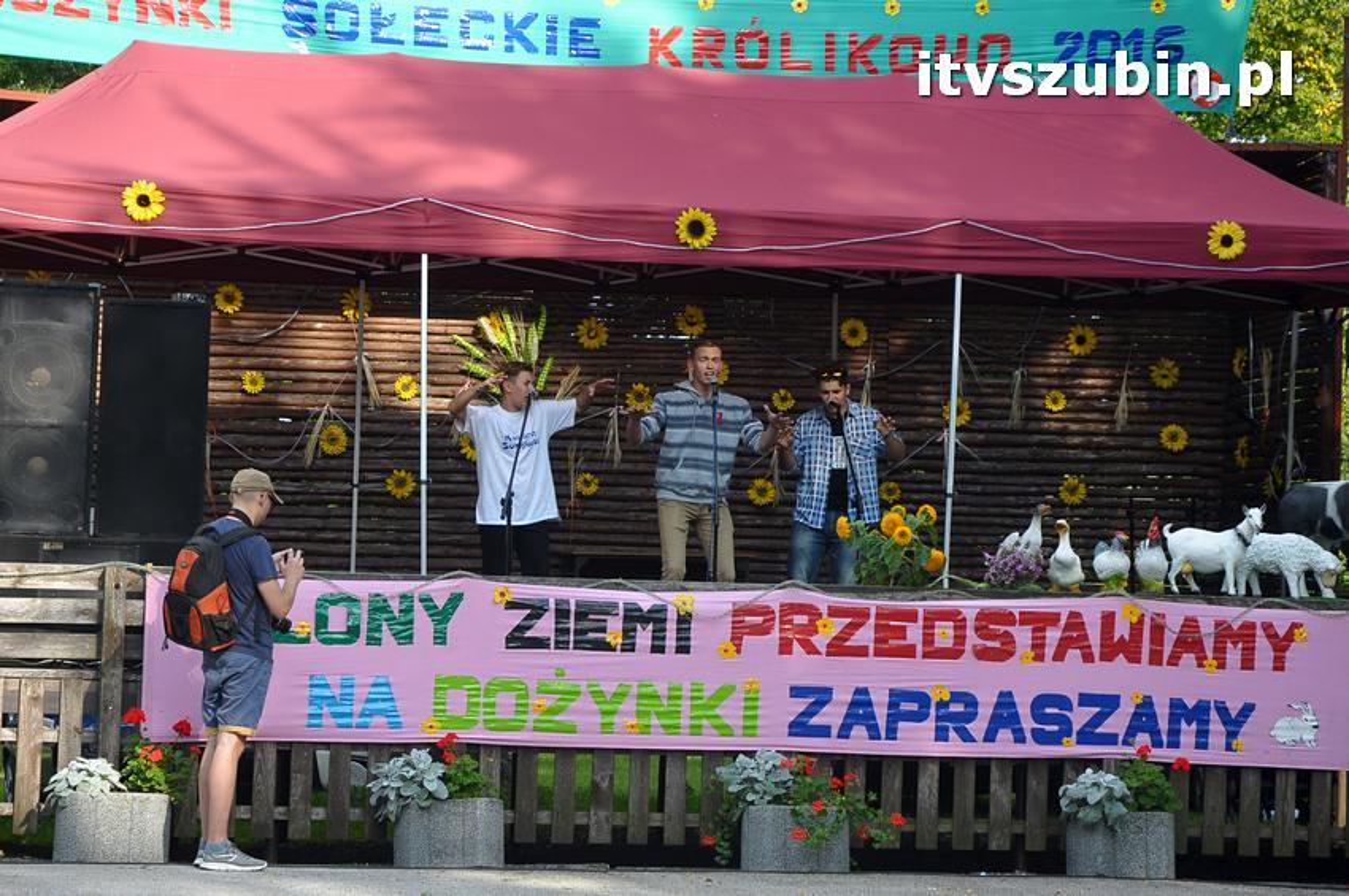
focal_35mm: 105
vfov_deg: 13.0
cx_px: 674
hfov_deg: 19.5
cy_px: 448
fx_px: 3931
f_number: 6.3
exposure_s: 1/640
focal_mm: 70
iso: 640
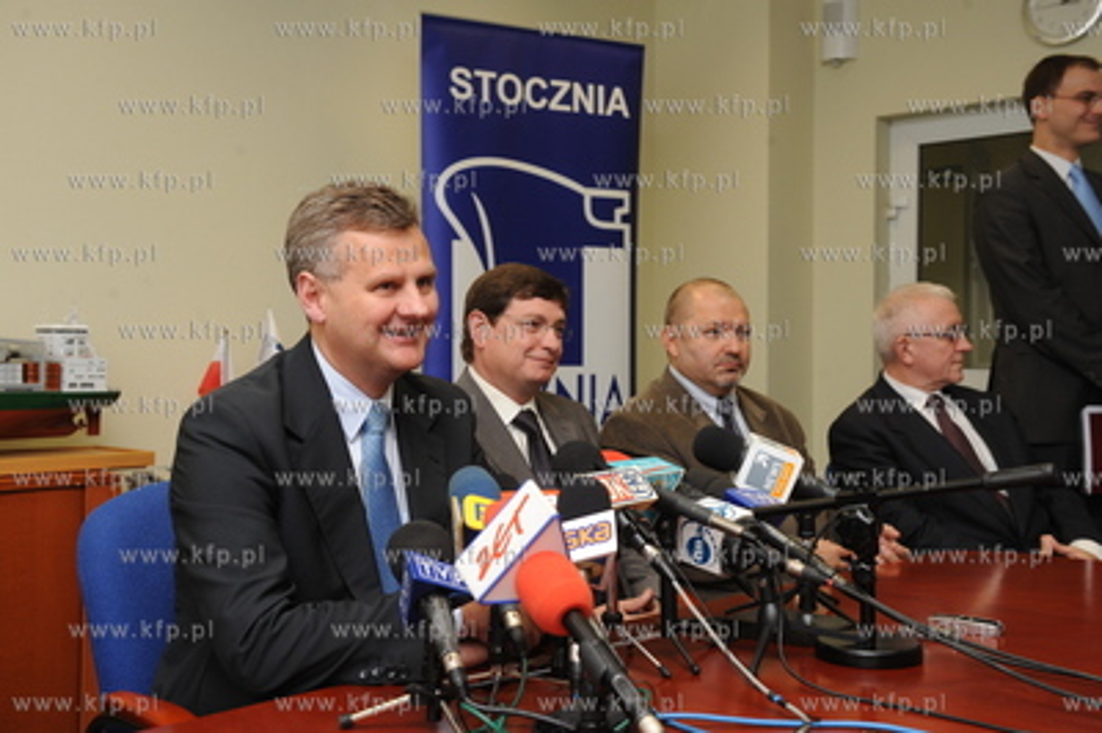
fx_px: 1346
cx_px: 551
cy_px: 366
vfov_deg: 30.5
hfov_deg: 44.5
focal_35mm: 44
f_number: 5.6
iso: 800
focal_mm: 44
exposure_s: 1/125
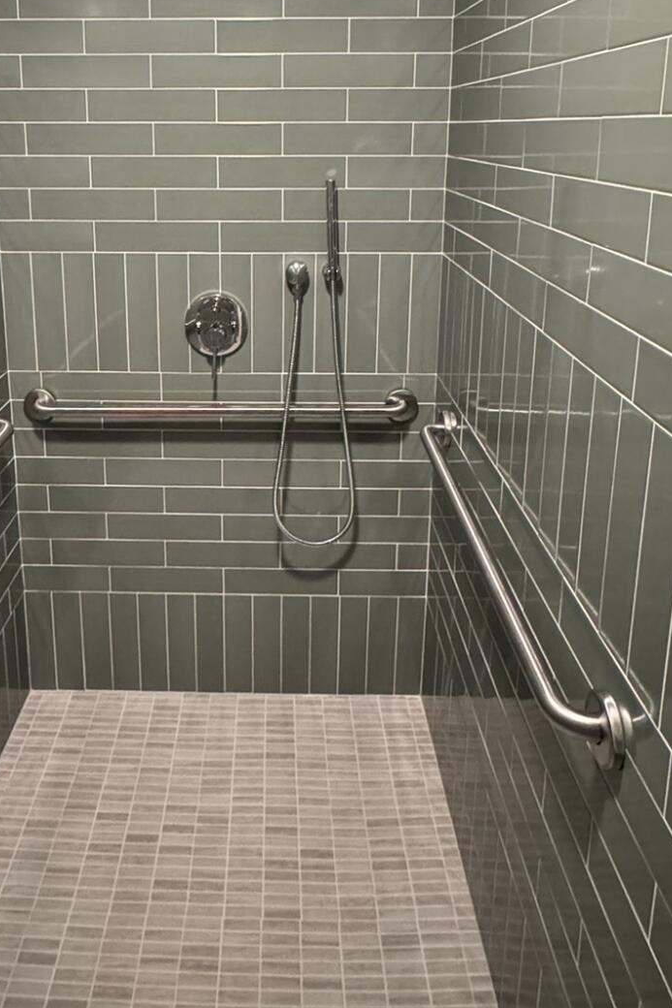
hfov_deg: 46.0
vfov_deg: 62.7
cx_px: 255
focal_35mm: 28
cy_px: 288
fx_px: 784
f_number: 2.2
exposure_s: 1/40
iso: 1250
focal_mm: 2.22
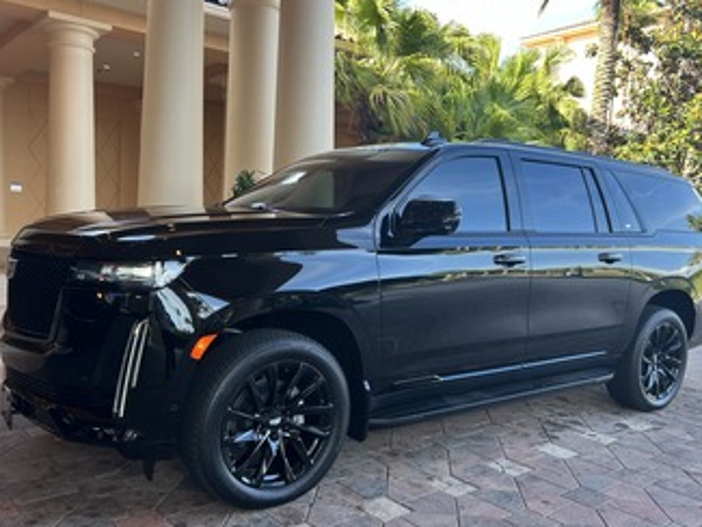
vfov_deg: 44.2
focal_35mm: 32
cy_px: 264
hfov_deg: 56.8
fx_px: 649
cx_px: 356
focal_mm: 5.7
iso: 40
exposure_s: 1/208
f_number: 1.5
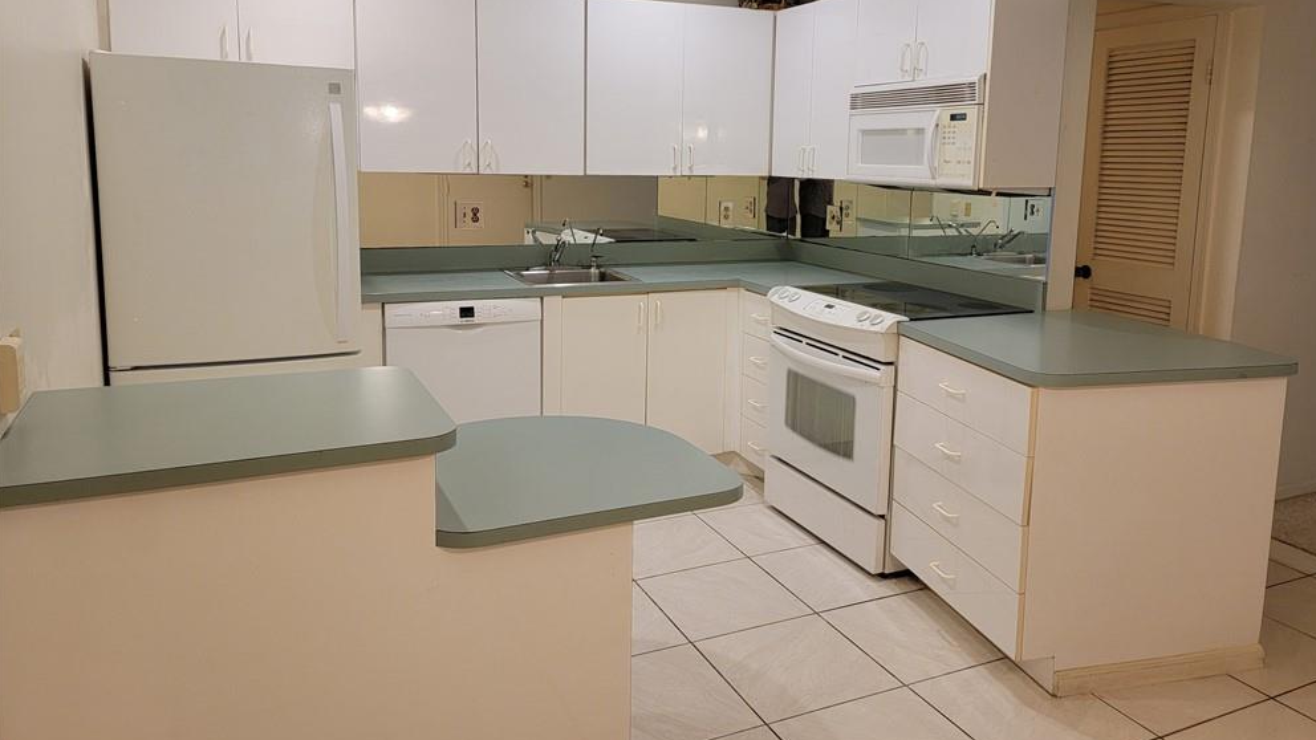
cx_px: 674
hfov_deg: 69.8
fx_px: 942
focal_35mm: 27
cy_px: 271
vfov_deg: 42.5
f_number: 1.8
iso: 250
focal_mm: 6.7
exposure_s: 1/120
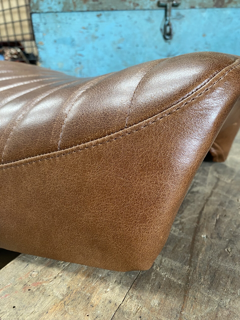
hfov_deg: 53.1
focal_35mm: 26
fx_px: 240
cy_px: 160
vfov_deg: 67.3
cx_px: 120
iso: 250
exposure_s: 1/60
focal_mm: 4.25
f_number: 1.8
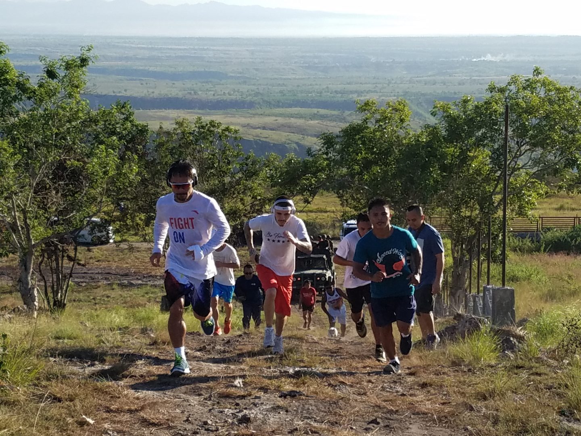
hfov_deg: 65.3
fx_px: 453
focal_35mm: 27
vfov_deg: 51.4
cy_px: 218
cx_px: 290
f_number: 1.7
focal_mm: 4.25
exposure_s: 1/2280
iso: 50
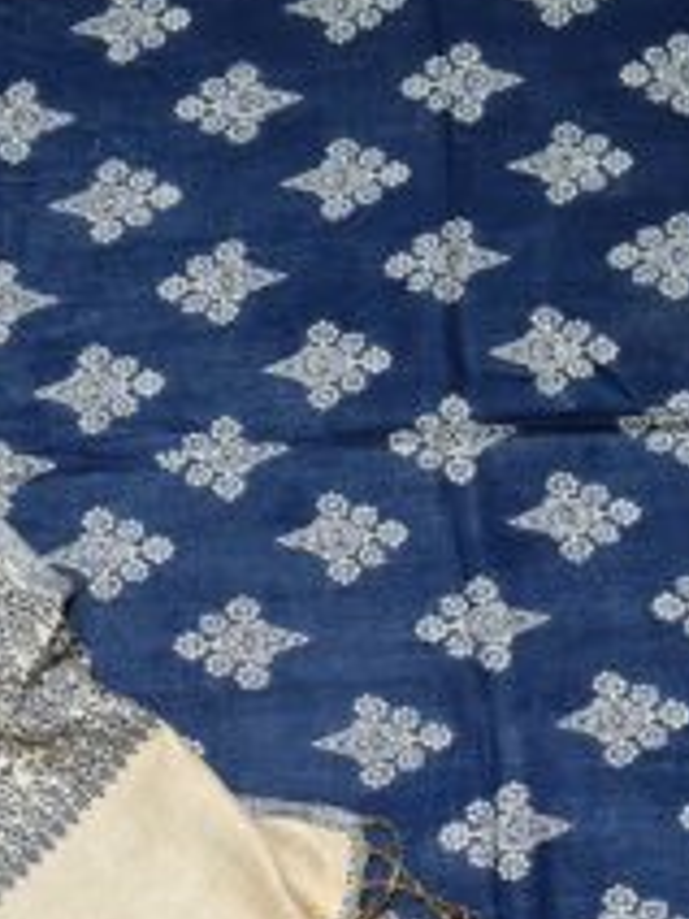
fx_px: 2282
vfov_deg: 22.1
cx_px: 334
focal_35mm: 86
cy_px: 860
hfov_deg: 17.2
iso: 640
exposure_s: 1/40
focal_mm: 5.4
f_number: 1.8
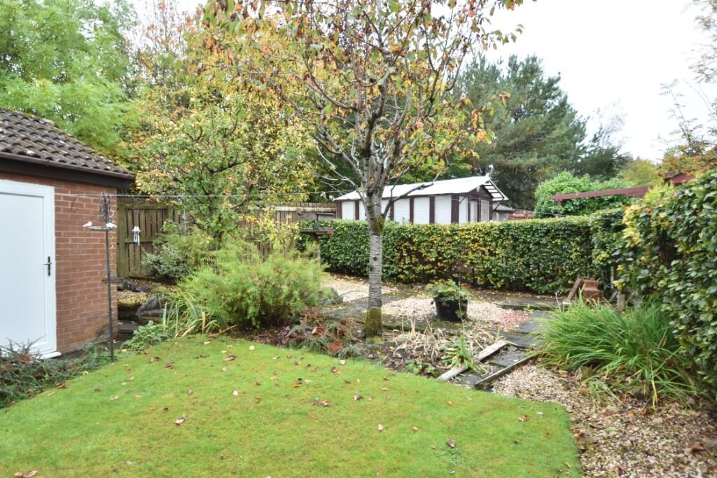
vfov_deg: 59.5
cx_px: 358
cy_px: 239
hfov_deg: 81.2
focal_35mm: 21
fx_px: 418
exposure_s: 1/60
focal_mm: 14
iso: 100
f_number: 4.5
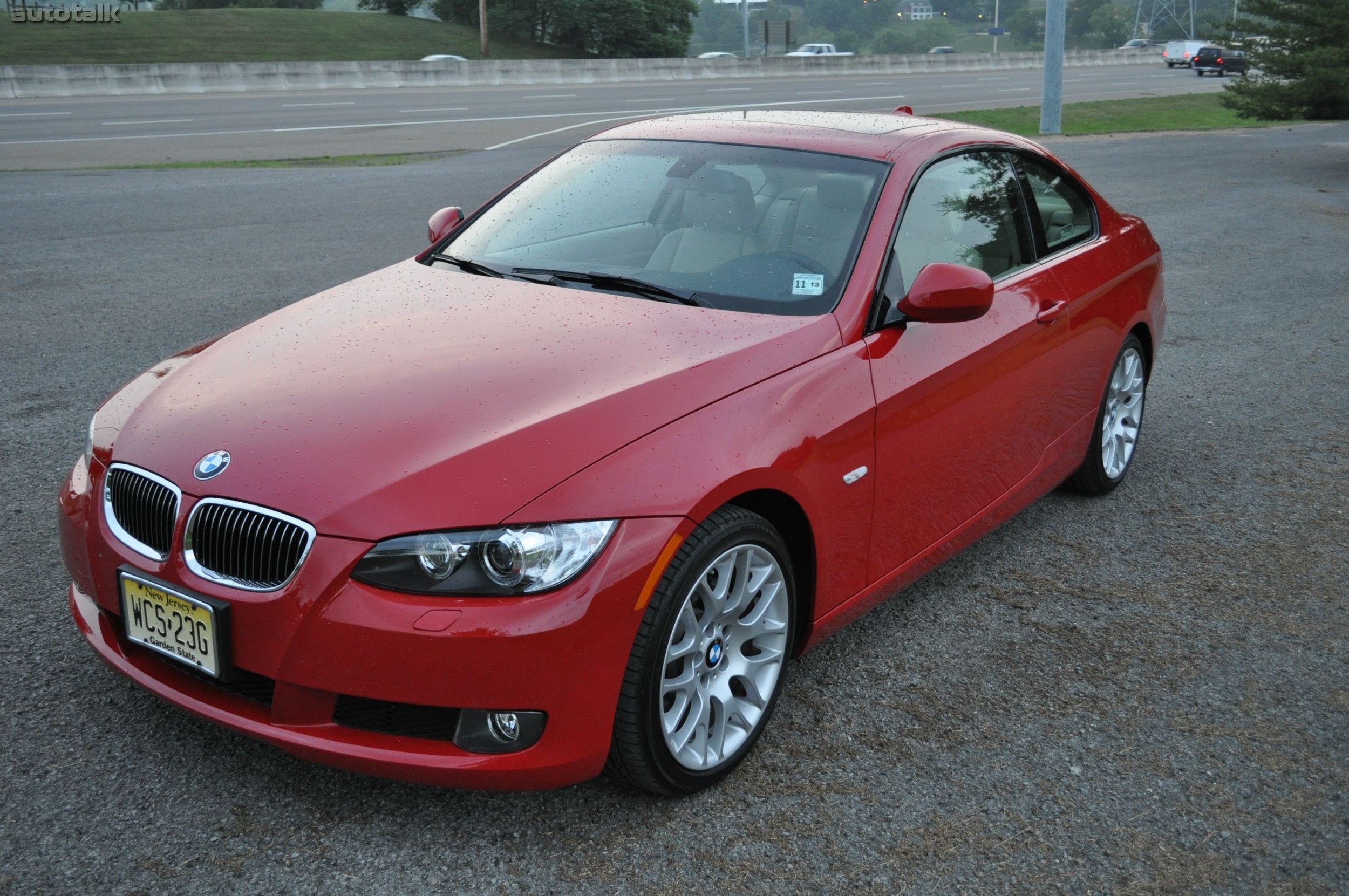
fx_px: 1347
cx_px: 674
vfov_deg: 36.8
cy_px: 448
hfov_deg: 53.2
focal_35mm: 36
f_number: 4
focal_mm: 24
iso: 800
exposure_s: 1/60
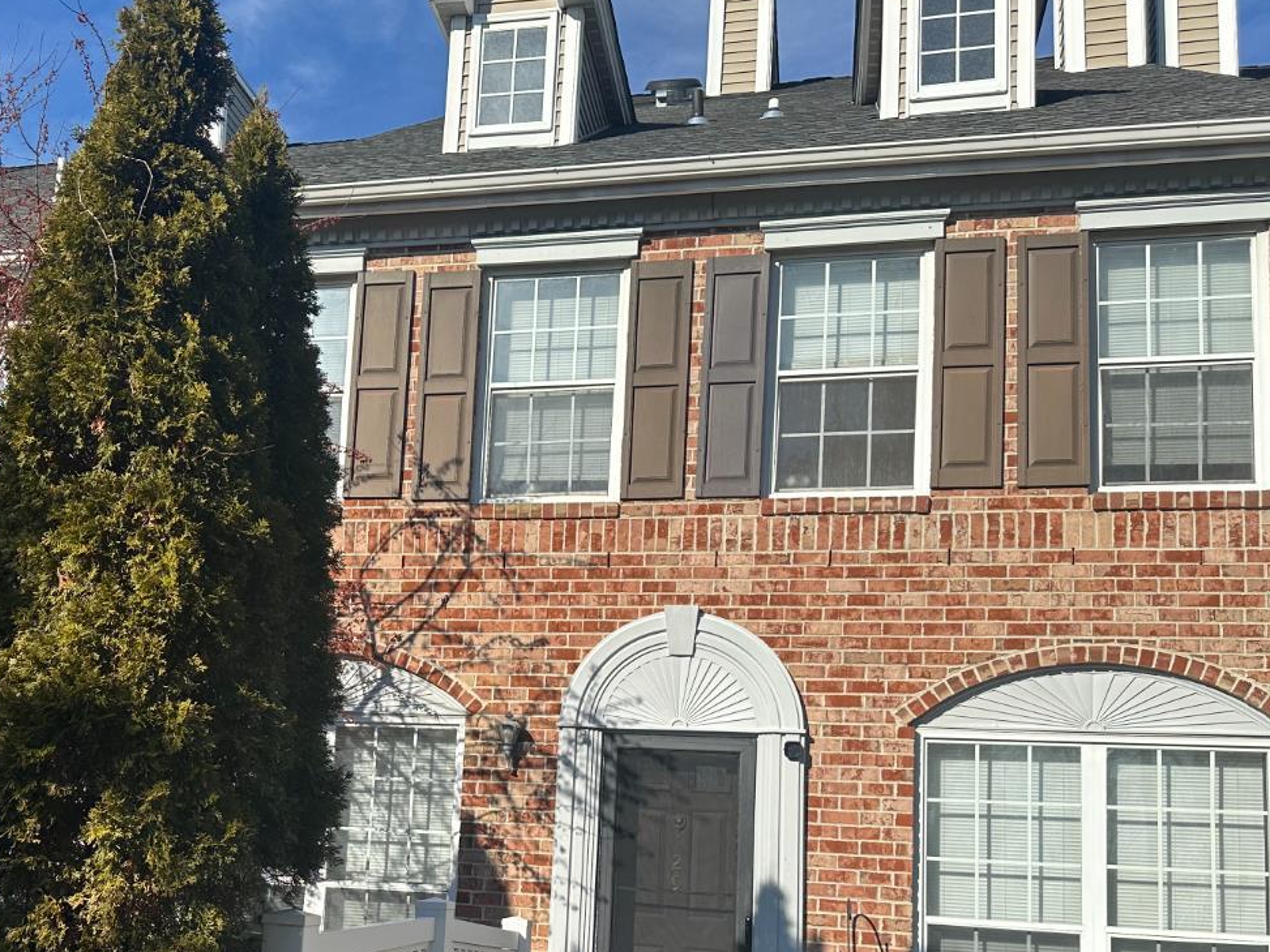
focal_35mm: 37
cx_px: 463
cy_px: 700
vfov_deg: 37.8
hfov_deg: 49.6
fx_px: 1358
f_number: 1.78
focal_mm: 6.86
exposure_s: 1/4545
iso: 80
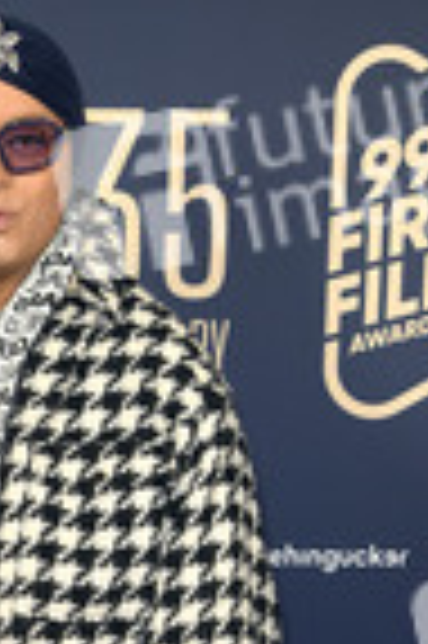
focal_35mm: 87
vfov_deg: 21.1
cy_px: 851
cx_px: -126
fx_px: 1555
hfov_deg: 15.0
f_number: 5
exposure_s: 1/320
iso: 640
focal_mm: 31
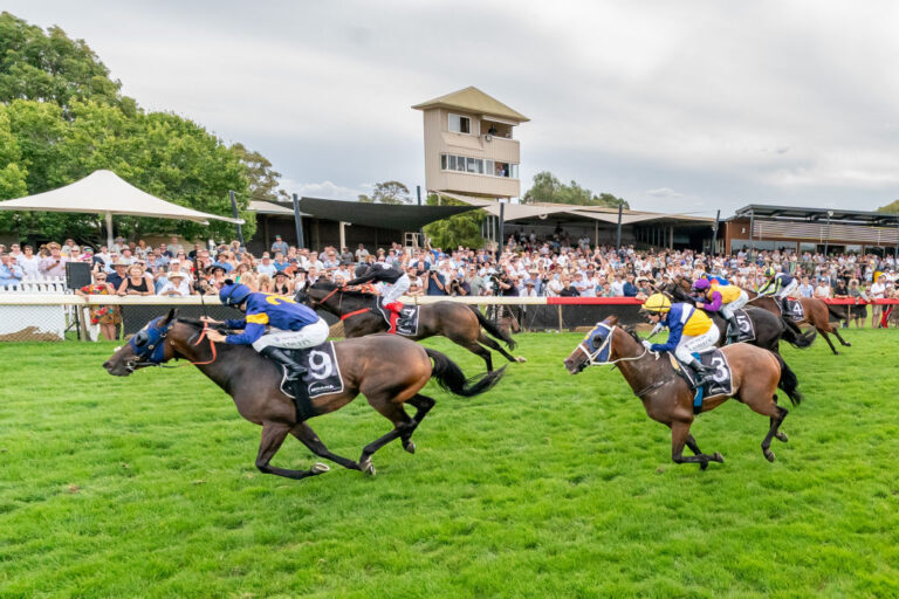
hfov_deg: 104.3
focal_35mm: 14
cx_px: 450
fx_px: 350
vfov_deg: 81.2
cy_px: 300
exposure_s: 1/2500
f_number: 8
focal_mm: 14
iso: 4000
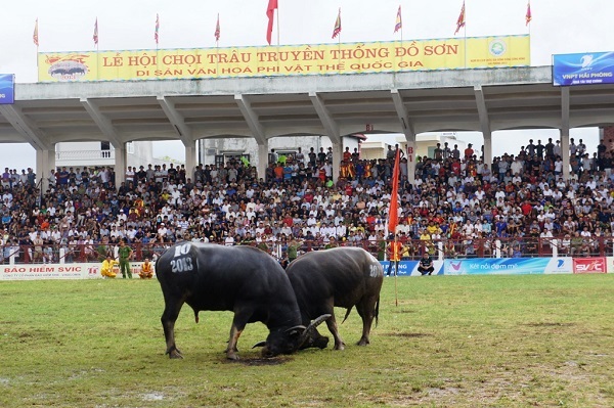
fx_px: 1406
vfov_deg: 16.5
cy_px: 204
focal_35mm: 82
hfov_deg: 24.6
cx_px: 307
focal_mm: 55
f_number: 6.3
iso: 200
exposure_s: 1/100
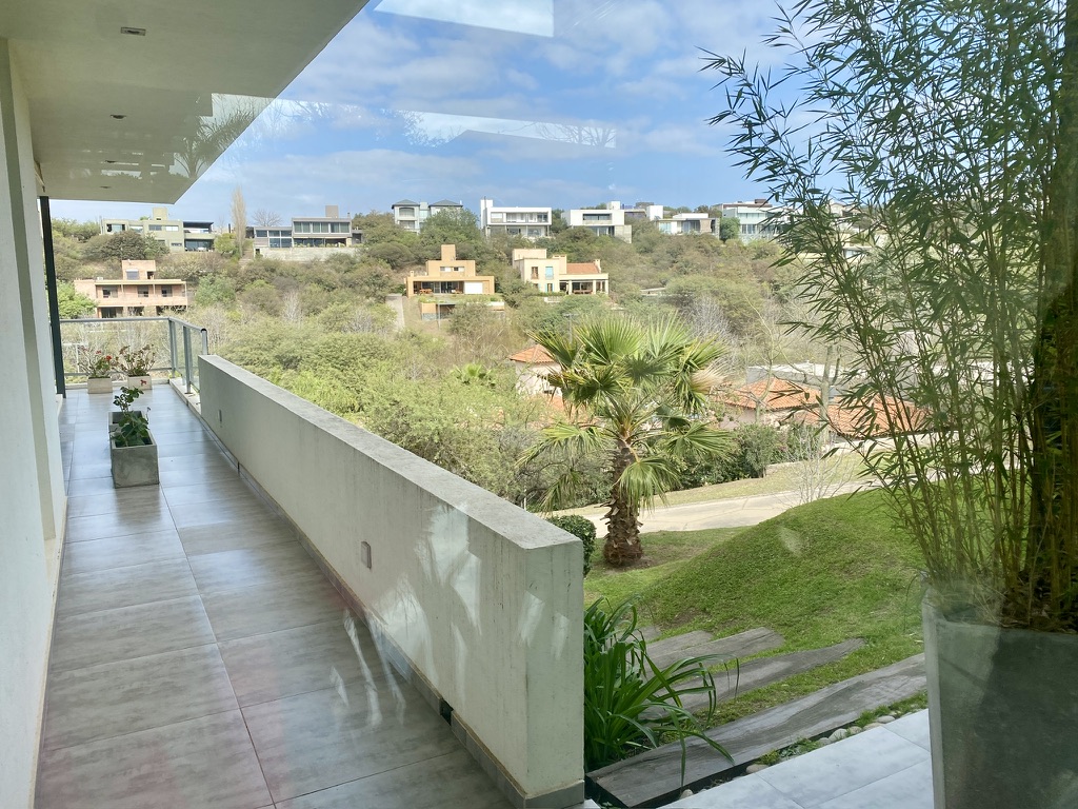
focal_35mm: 26
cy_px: 404
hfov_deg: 67.3
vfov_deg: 53.1
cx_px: 539
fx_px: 810
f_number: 1.8
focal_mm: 4.25
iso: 32
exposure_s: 1/1193
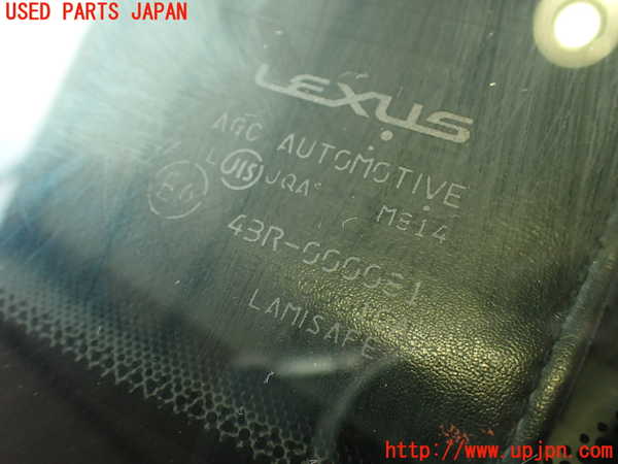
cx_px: 309
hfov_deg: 56.8
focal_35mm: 32
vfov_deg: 44.2
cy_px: 232
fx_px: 571
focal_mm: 5.79
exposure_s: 1/50
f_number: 2.4
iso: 200
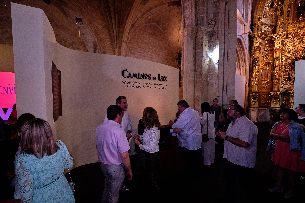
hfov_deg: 100.4
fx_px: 127
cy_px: 102
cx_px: 152
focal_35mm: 15
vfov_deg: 77.3
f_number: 4
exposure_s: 1/160
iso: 1000
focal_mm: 10
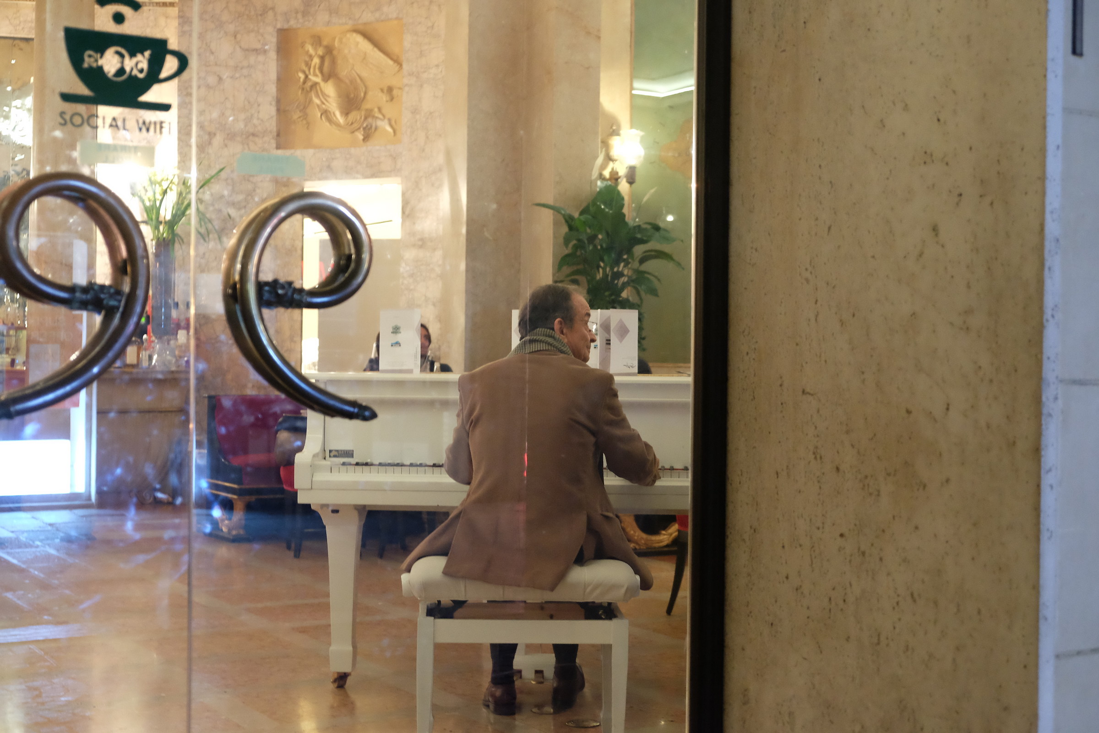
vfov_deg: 27.5
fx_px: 1496
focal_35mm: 49
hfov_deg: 40.3
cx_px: 550
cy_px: 366
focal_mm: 32.9
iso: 3200
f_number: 3.6
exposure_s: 1/15
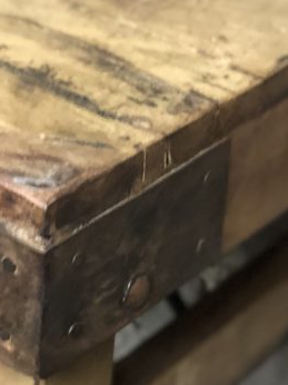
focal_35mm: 154
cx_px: 87
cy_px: 298
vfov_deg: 12.8
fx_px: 1710
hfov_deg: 9.6
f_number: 2.4
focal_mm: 6
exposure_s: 1/20
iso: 160
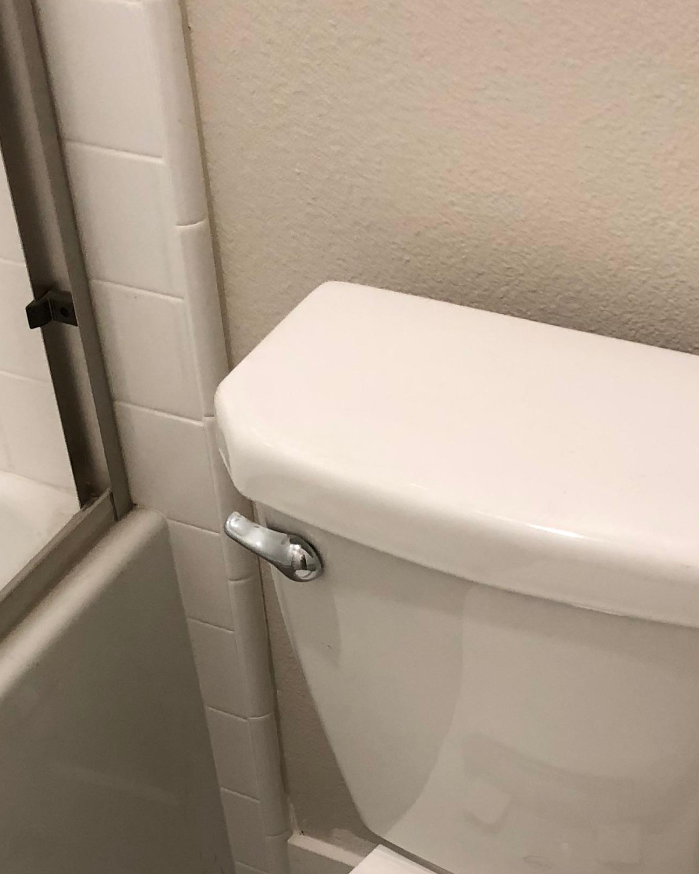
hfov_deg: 22.5
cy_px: 910
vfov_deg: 26.2
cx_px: 364
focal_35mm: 68
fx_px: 1759
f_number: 1.8
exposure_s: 1/15
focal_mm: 4
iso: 40
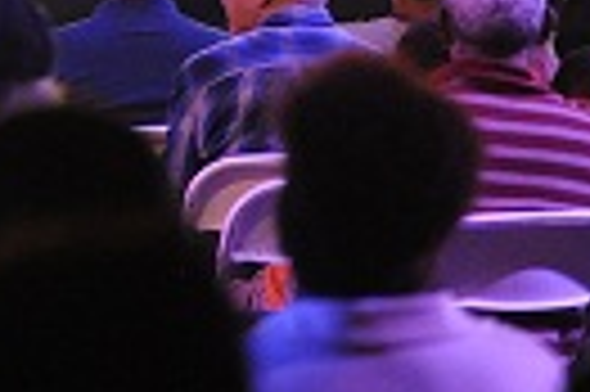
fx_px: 6613
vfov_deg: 3.4
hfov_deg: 4.9
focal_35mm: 404
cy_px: -266
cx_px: -941
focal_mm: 70
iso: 1600
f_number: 2.8
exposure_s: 1/80
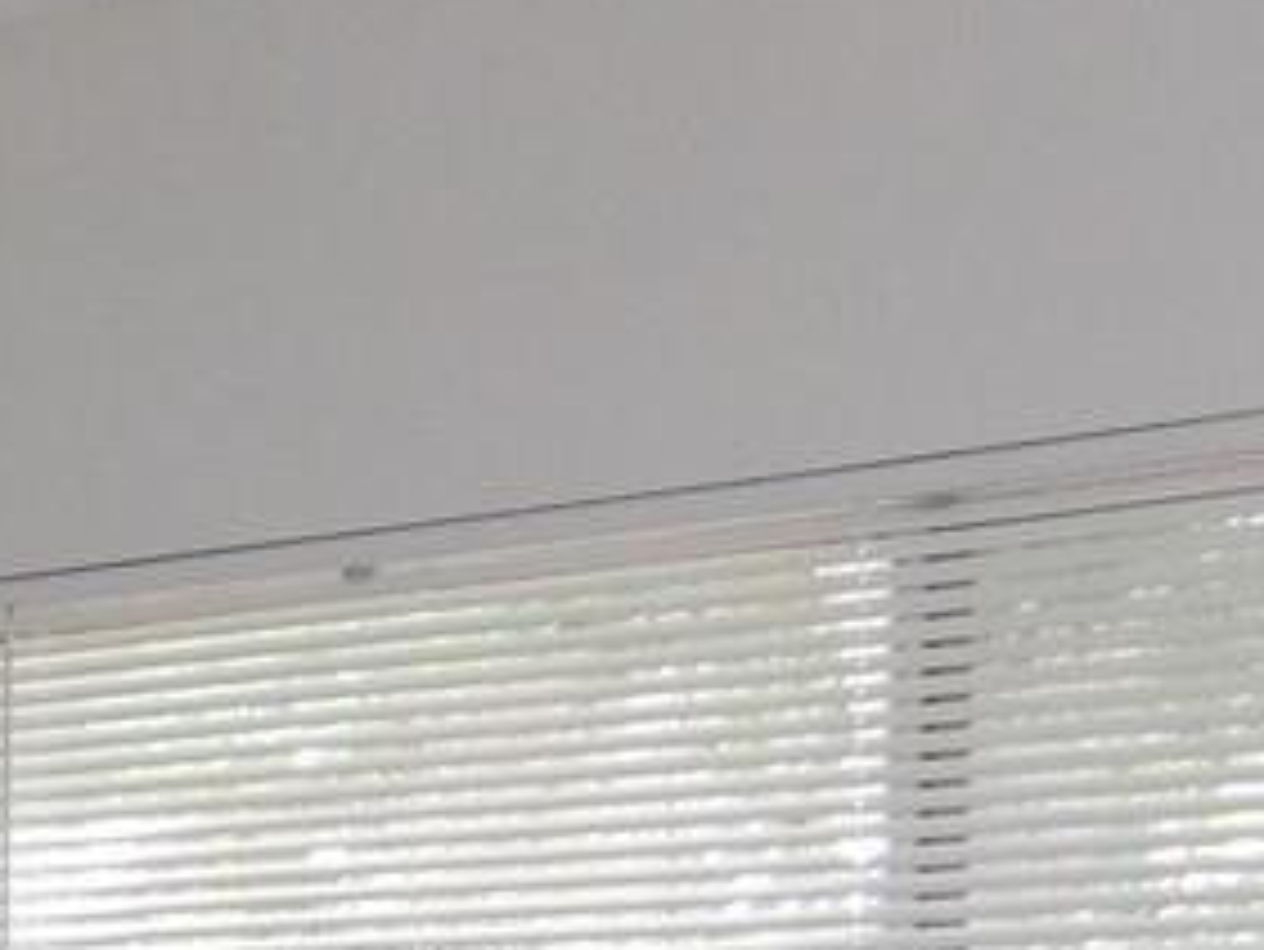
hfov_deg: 12.7
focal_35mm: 131
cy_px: 1738
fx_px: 4785
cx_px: -1462
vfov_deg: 10.6
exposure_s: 1/30
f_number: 3
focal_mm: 4
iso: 200
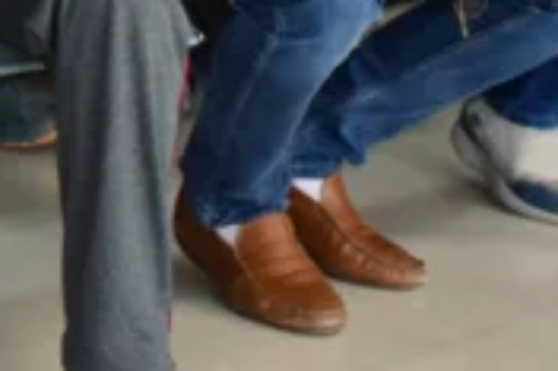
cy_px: -474
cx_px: -273
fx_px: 2973
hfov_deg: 10.4
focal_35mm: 192
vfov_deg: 6.8
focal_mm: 22
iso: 1000
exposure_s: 1/100
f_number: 3.5
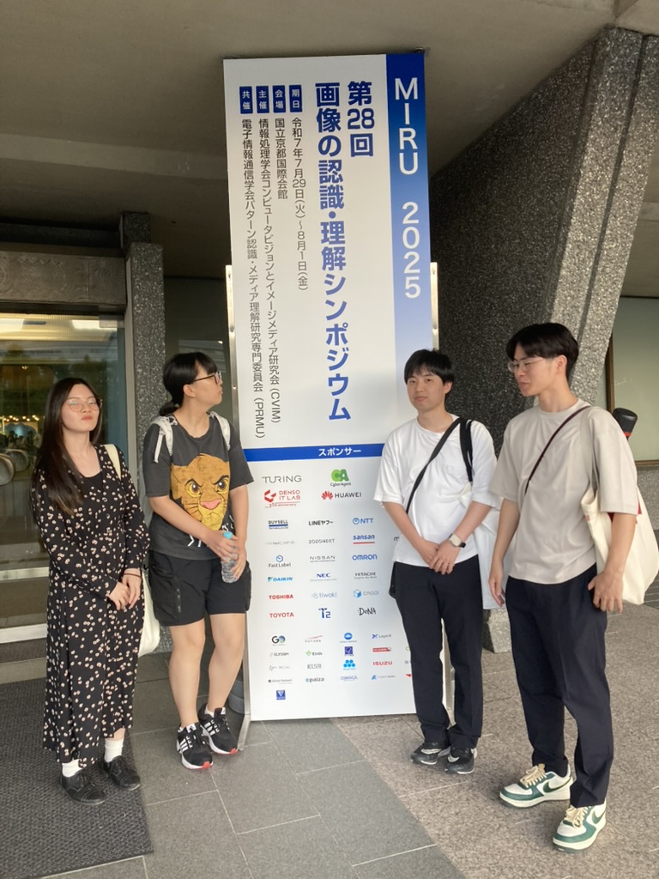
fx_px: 711
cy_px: 440
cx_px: 330
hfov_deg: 49.7
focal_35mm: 28
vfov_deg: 63.4
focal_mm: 3.99
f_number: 1.8
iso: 80
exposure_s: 1/121
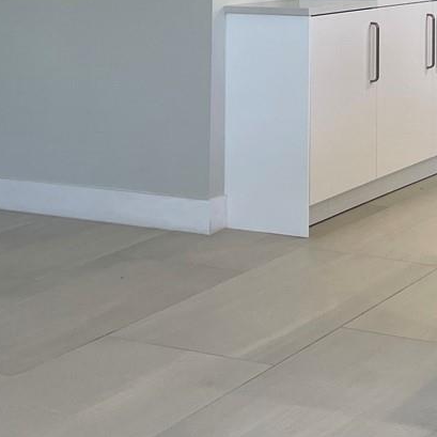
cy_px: -65
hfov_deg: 18.9
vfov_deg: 18.4
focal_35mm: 90
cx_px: 403
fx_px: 1285
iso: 64
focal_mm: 4.2
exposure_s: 1/120
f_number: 1.6
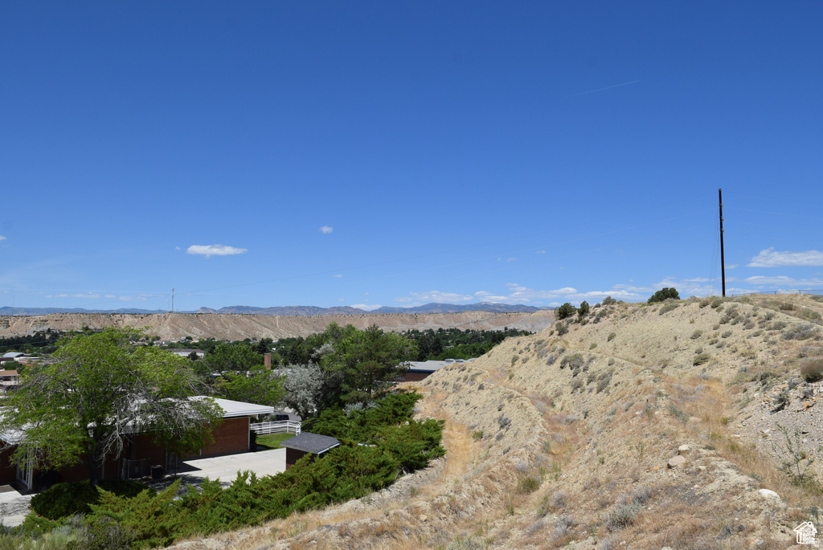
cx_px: 412
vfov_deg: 48.0
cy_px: 275
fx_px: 618
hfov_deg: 67.3
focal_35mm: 27
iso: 200
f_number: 11
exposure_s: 1/500
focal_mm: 18
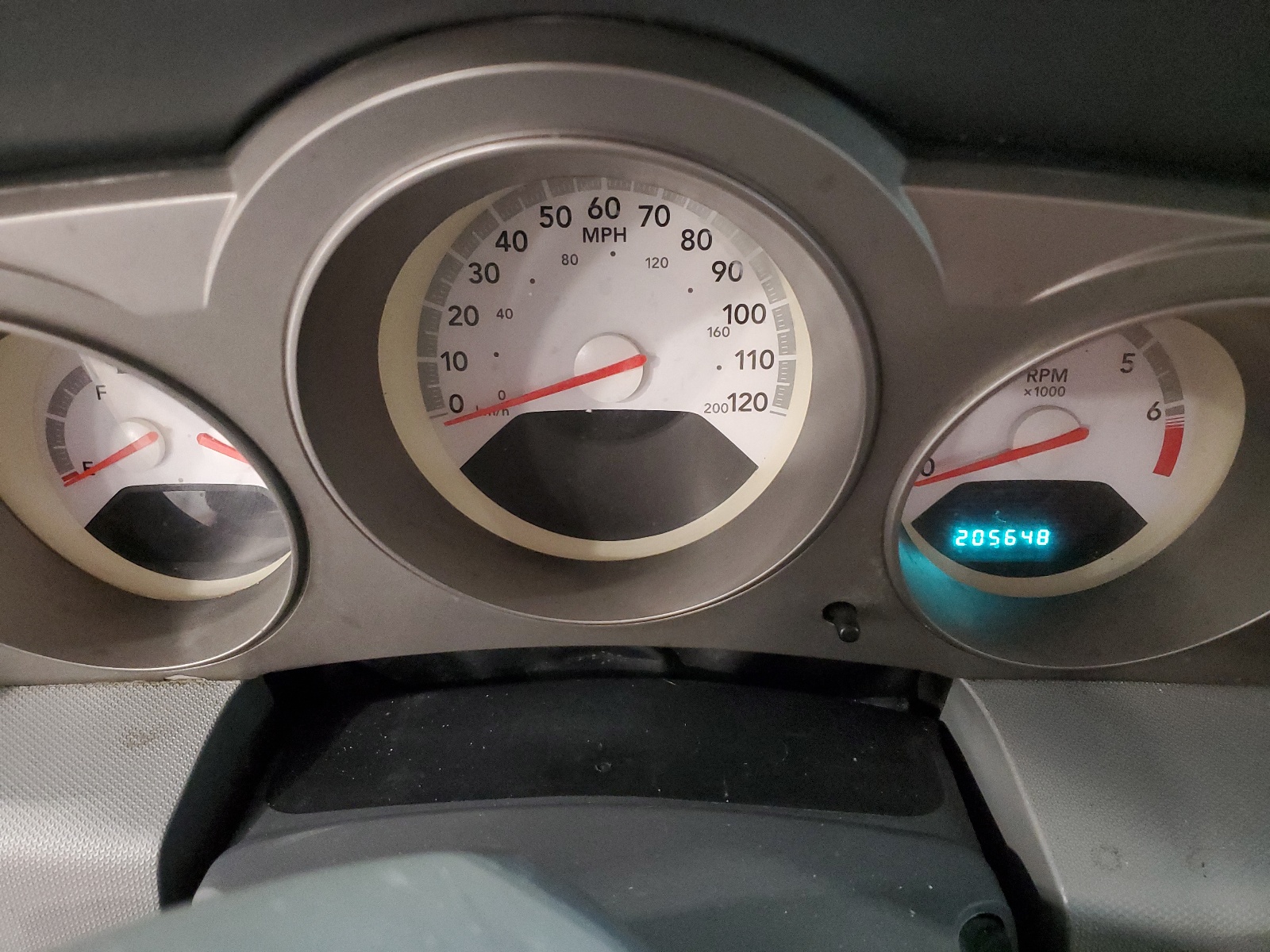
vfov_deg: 53.1
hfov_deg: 67.3
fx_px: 954
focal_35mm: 26
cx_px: 635
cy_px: 476
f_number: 1.5
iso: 578
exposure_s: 1/15
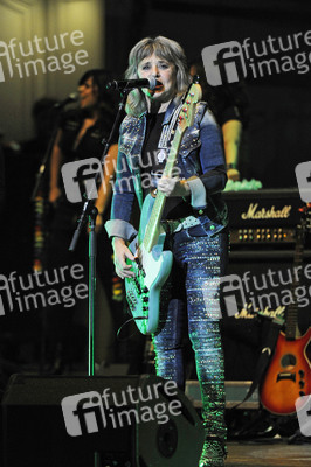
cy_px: 234
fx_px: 2596
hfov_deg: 6.9
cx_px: 156
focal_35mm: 200
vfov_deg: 10.3
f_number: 2.8
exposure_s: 1/200
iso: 1600
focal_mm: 200
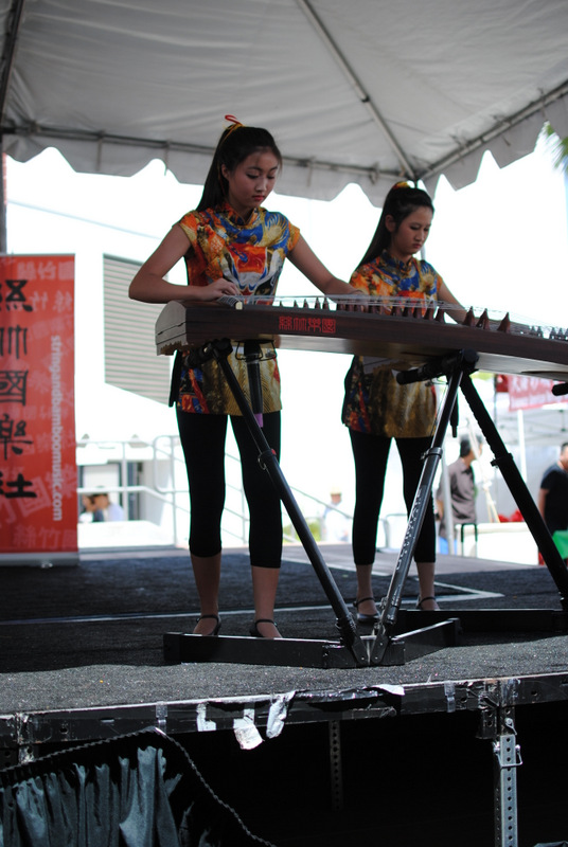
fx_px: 1238
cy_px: 424
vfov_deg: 37.8
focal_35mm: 52
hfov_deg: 25.8
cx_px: 284
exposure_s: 1/1250
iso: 100
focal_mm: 35
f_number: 1.8
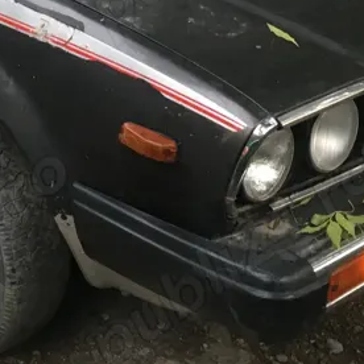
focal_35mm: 93
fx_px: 1106
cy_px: -53
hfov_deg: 18.5
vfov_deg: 17.9
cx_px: 79
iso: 80
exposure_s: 1/33
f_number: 2.2
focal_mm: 4.15
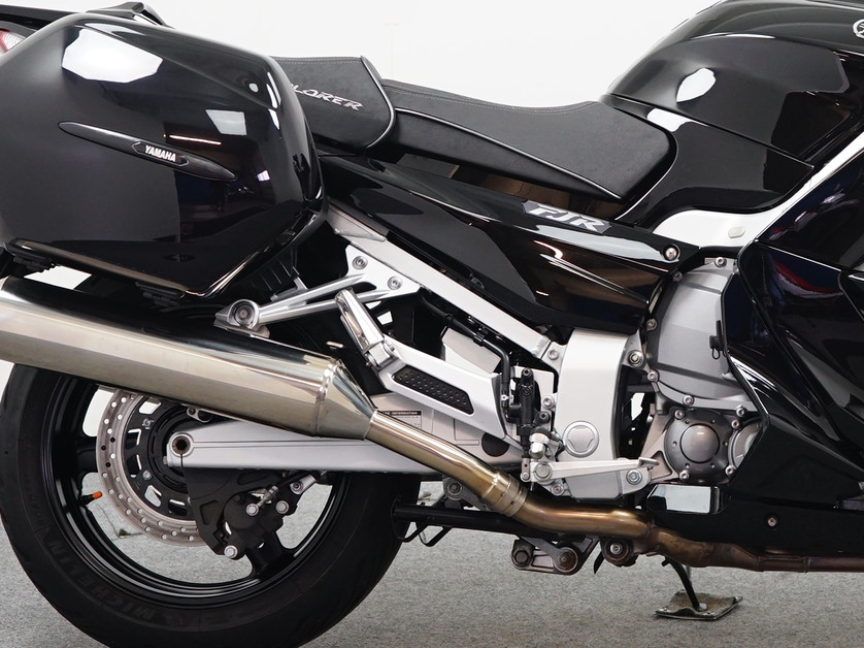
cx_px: 685
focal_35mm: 108
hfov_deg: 18.1
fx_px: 2695
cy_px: 221
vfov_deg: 13.7
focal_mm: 49
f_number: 4.5
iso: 1000
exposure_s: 1/60
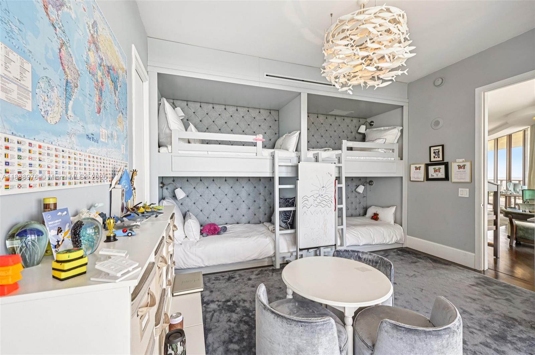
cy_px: 178
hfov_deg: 104.3
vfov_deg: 81.1
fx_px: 208
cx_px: 268
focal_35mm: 14
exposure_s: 1/15
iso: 200
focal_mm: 14
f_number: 8
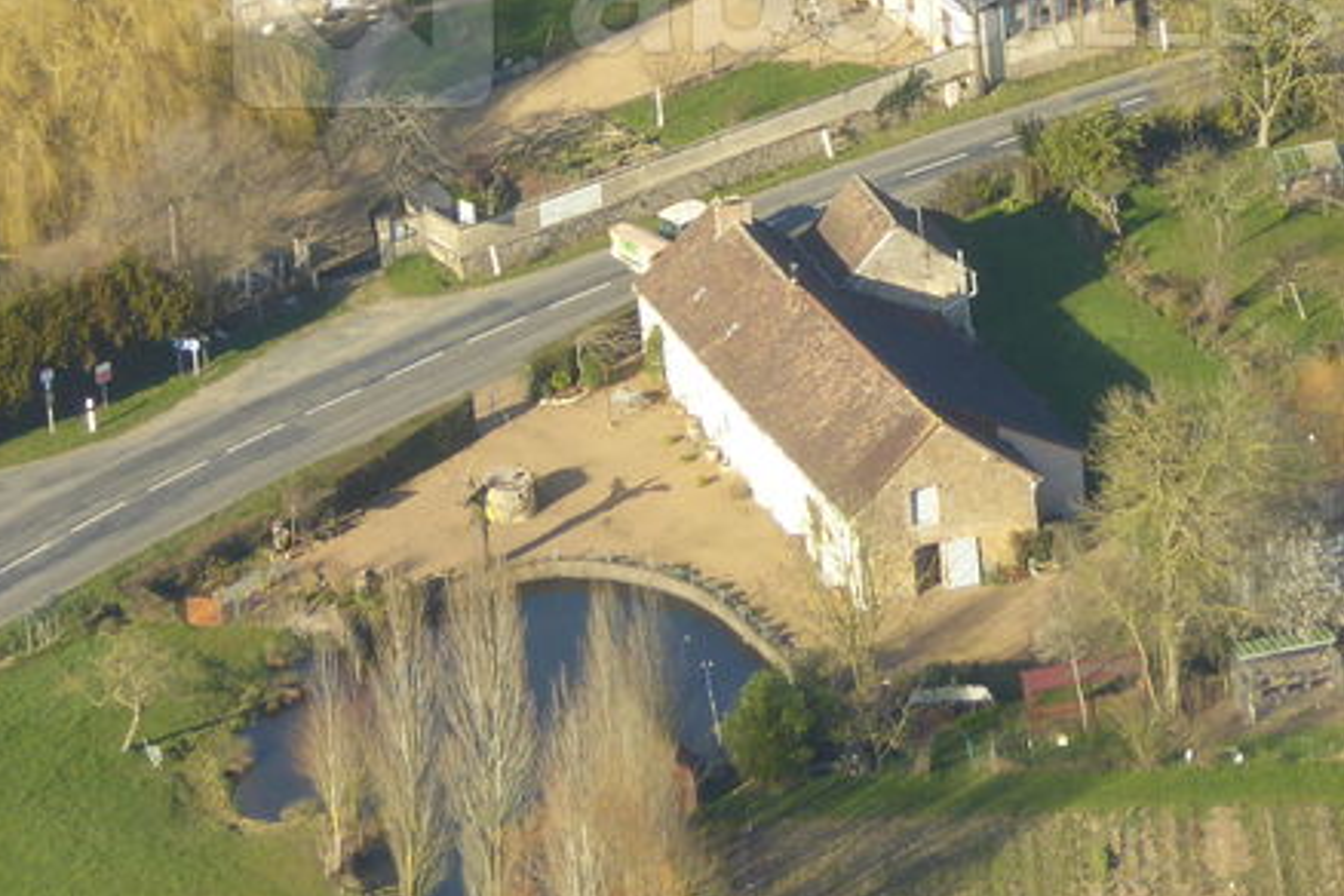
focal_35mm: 453
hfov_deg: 4.6
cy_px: -21
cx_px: 782
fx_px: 16911
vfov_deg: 3.0
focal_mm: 25.6
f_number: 5.4
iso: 100
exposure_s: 1/160
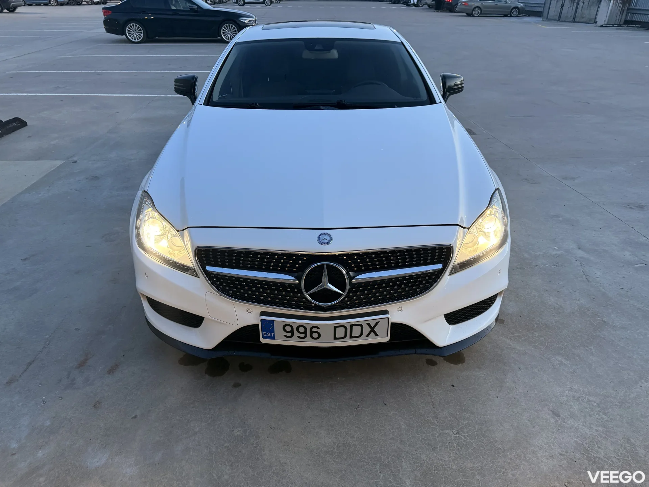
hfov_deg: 71.6
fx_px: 450
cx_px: 324
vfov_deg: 56.8
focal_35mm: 24
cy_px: 244
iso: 250
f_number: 1.78
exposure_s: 1/100
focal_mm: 6.76
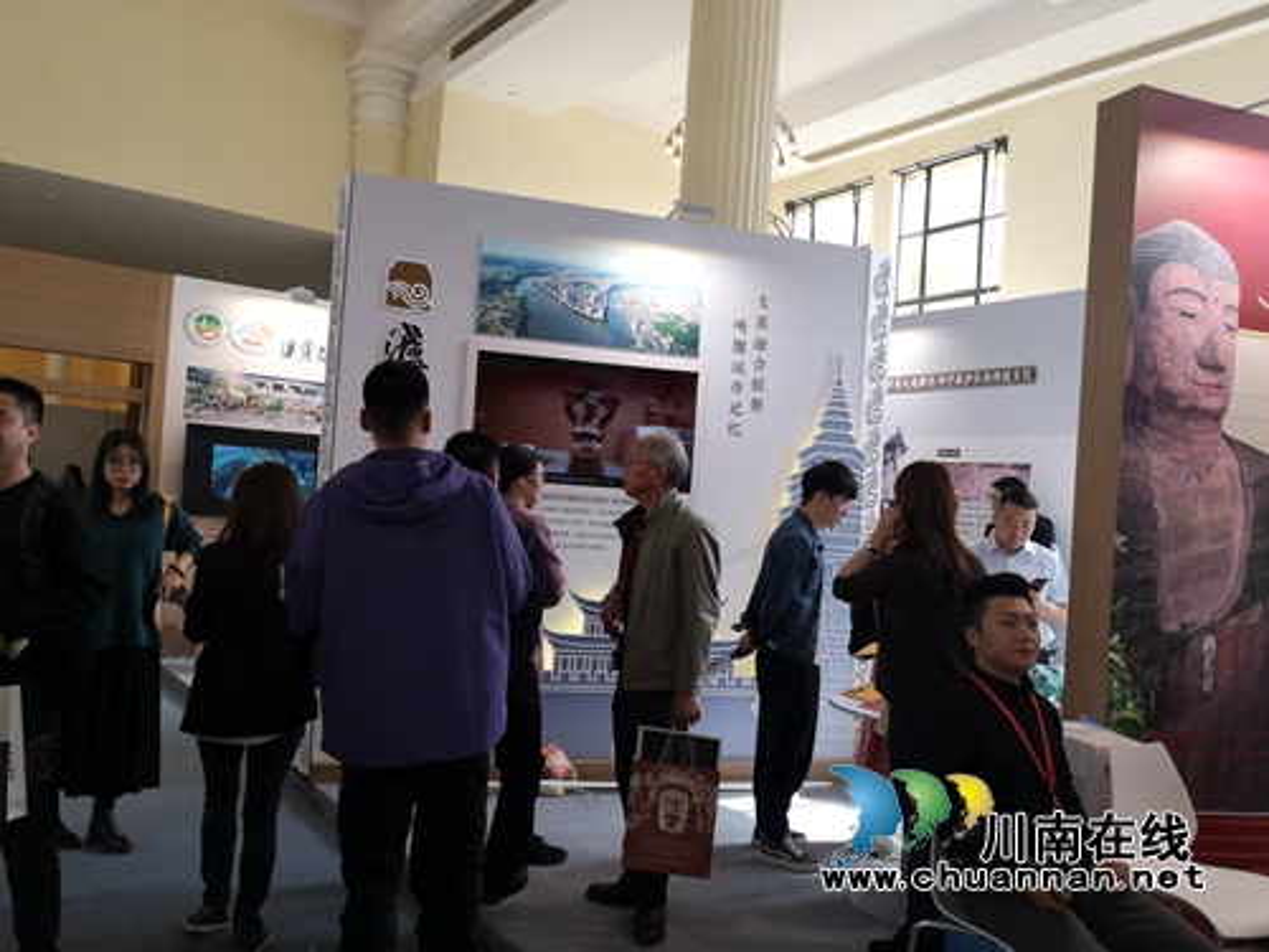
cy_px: 476
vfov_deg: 51.4
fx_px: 990
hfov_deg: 65.3
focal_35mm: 27
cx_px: 634
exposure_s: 1/900
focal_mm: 3.95
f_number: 1.8
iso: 320
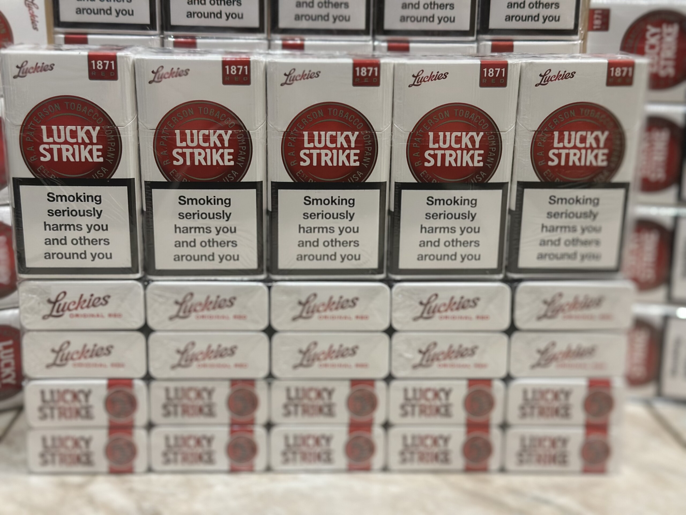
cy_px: 258
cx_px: 343
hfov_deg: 39.7
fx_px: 951
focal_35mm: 48
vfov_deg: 30.3
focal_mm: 6.86
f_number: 1.78
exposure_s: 1/50
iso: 250
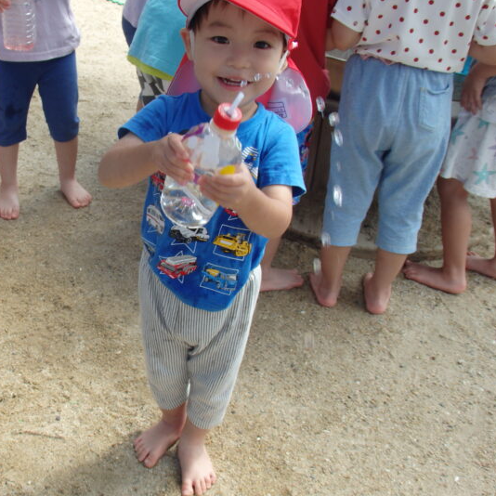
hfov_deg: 35.6
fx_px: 762
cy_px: 243
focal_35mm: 47
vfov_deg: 36.1
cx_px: 152
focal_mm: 6.6
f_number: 3.6
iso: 125
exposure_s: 1/200
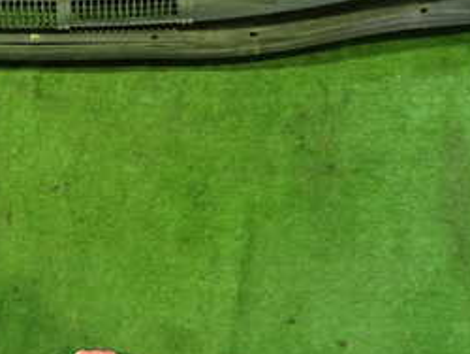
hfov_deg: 30.9
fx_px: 815
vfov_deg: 23.3
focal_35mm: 60
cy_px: -13
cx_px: 62
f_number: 2
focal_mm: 4.5
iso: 640
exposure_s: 1/30
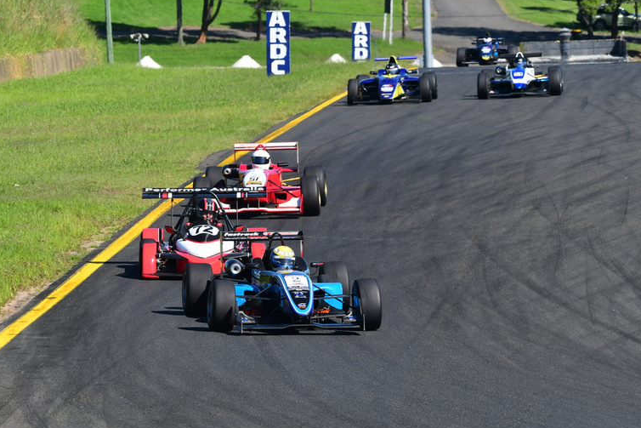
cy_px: 217
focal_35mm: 382
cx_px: 322
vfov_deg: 3.6
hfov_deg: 5.4
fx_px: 6803
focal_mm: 240
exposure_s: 1/640
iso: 500
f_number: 11
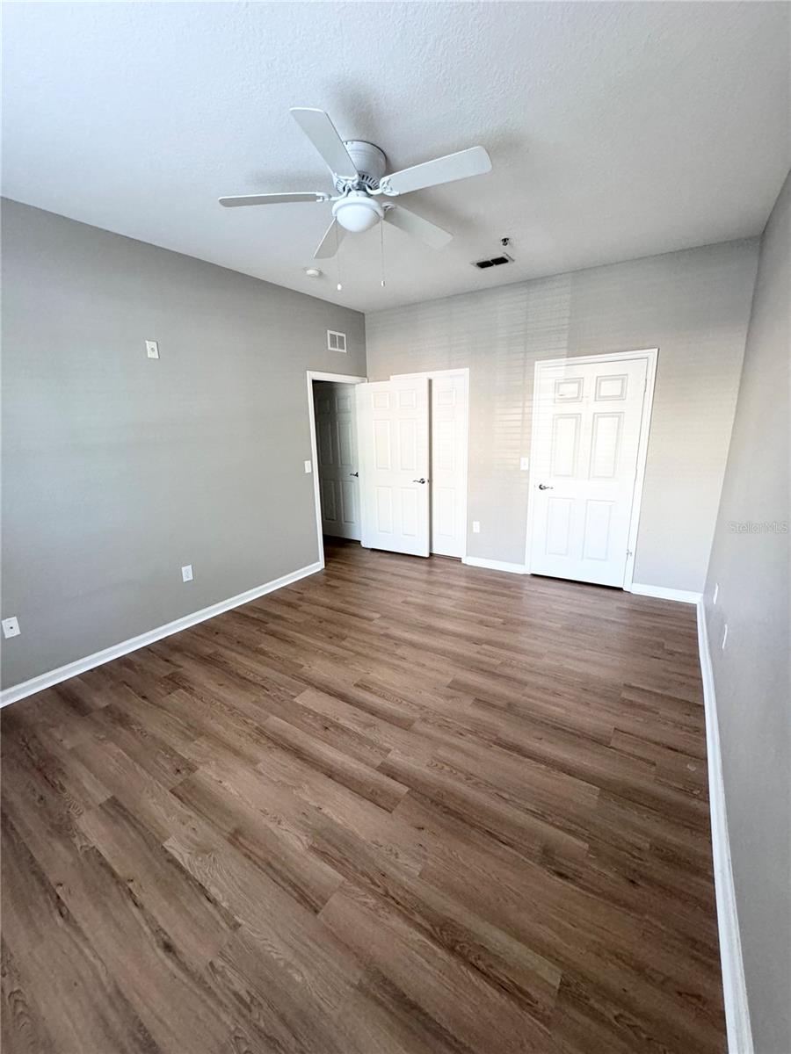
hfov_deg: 85.7
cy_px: 527
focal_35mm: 14
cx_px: 396
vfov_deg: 102.1
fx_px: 427
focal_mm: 2.22
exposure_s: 1/95
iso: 320
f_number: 2.2
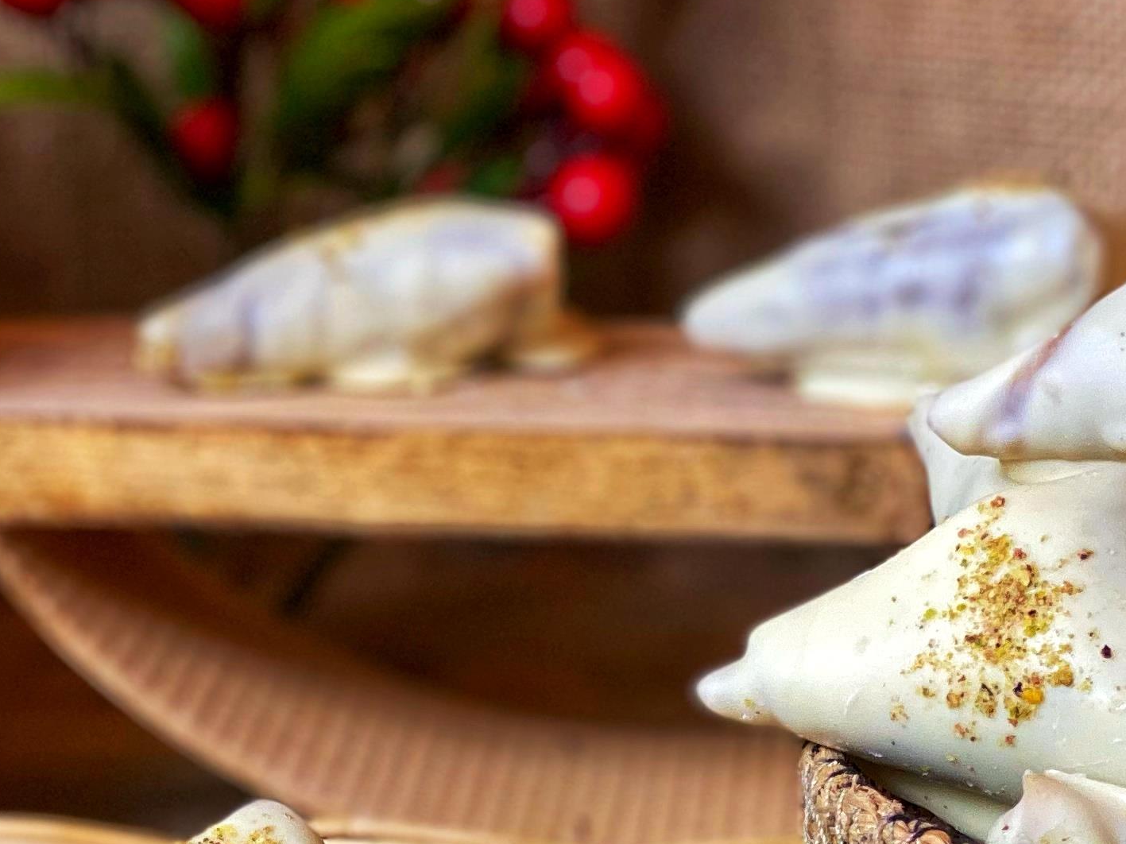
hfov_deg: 13.3
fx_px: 4813
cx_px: 573
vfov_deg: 10.0
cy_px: 453
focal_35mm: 148
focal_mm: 6
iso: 64
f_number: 2
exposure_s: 1/100
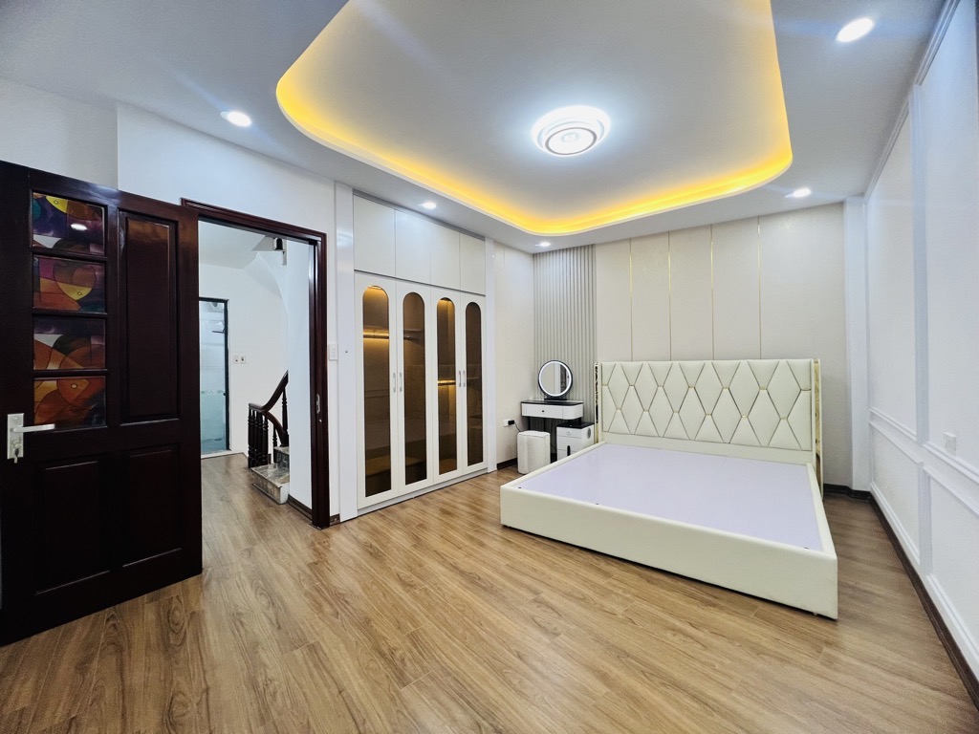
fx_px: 368
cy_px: 367
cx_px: 490
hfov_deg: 106.2
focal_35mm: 13
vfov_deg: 89.9
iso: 80
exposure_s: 1/100
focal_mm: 1.57
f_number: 1.8
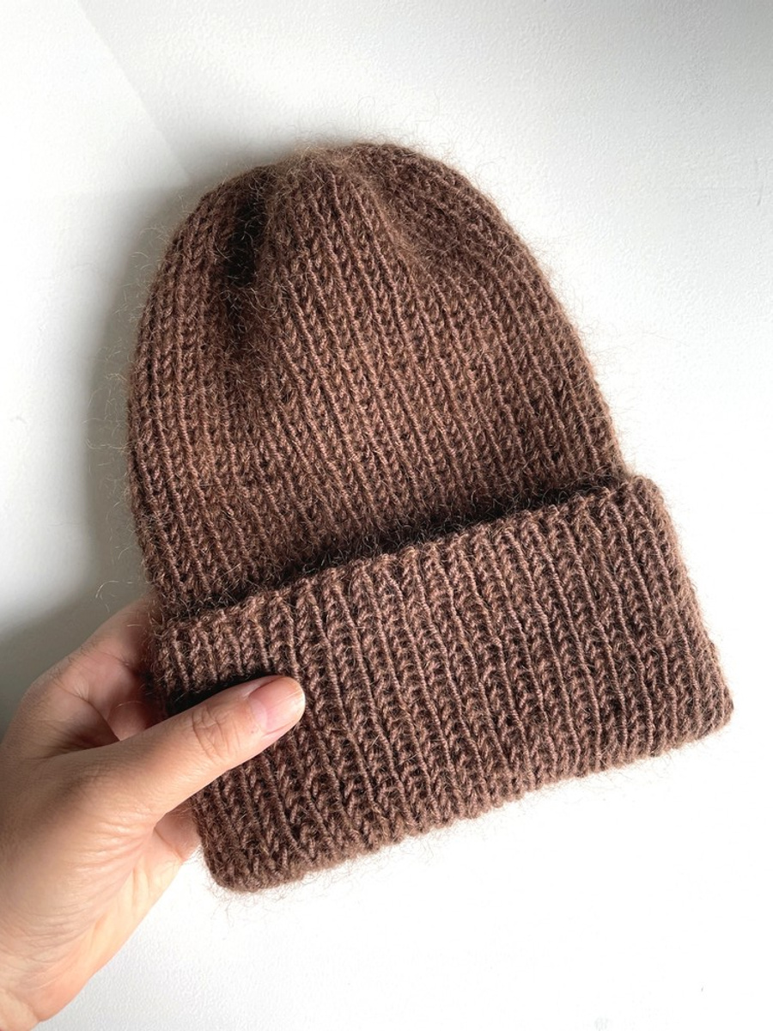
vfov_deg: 67.3
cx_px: 386
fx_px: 774
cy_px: 516
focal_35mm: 26
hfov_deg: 53.1
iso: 64
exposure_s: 1/121
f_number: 1.6
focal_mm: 4.2
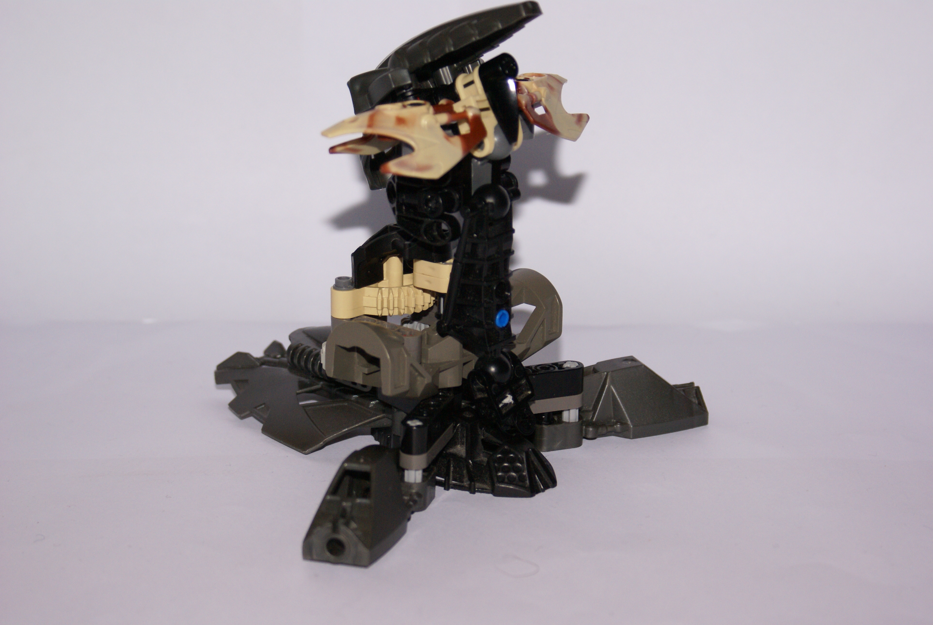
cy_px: 312
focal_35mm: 82
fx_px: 2141
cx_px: 466
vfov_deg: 16.6
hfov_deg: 24.6
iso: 400
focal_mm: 55
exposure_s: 1/80
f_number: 5.6
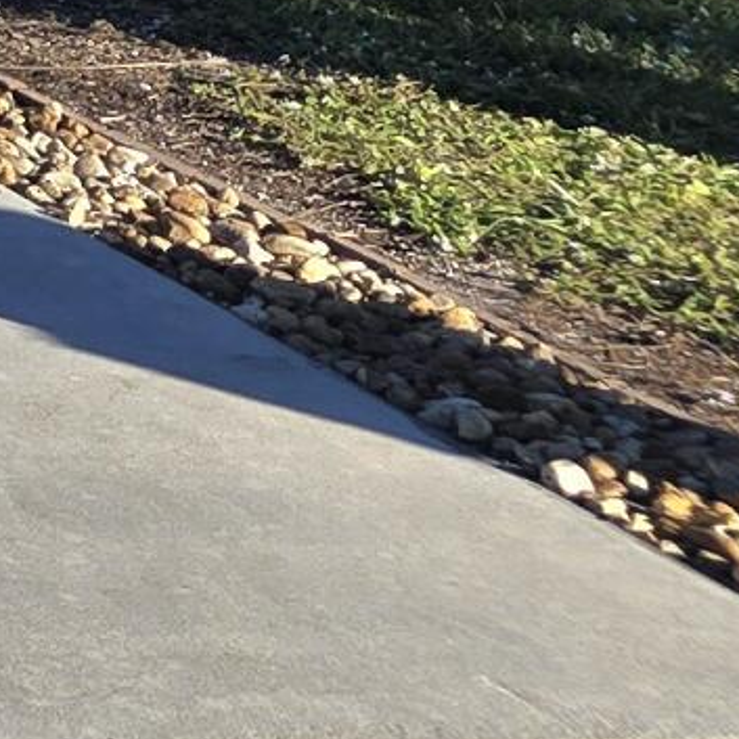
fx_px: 4178
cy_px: -925
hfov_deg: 7.5
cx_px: -2129
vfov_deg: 9.2
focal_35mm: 173
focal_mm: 6.3
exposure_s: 1/1000
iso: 12
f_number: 1.7
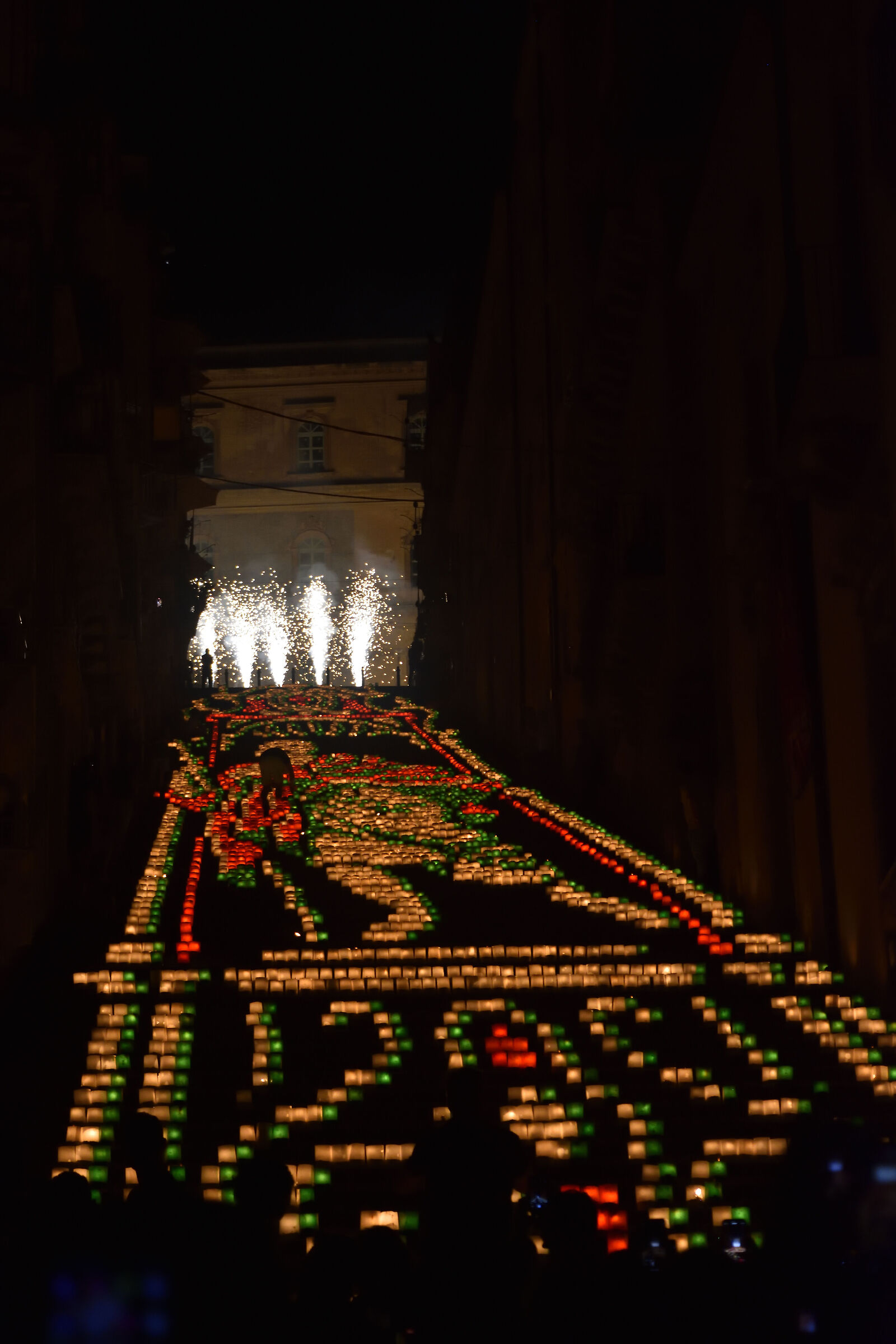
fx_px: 3640
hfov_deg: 14.0
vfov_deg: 20.9
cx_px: 448
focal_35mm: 98
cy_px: 672
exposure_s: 1/100
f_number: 5
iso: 1000
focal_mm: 65
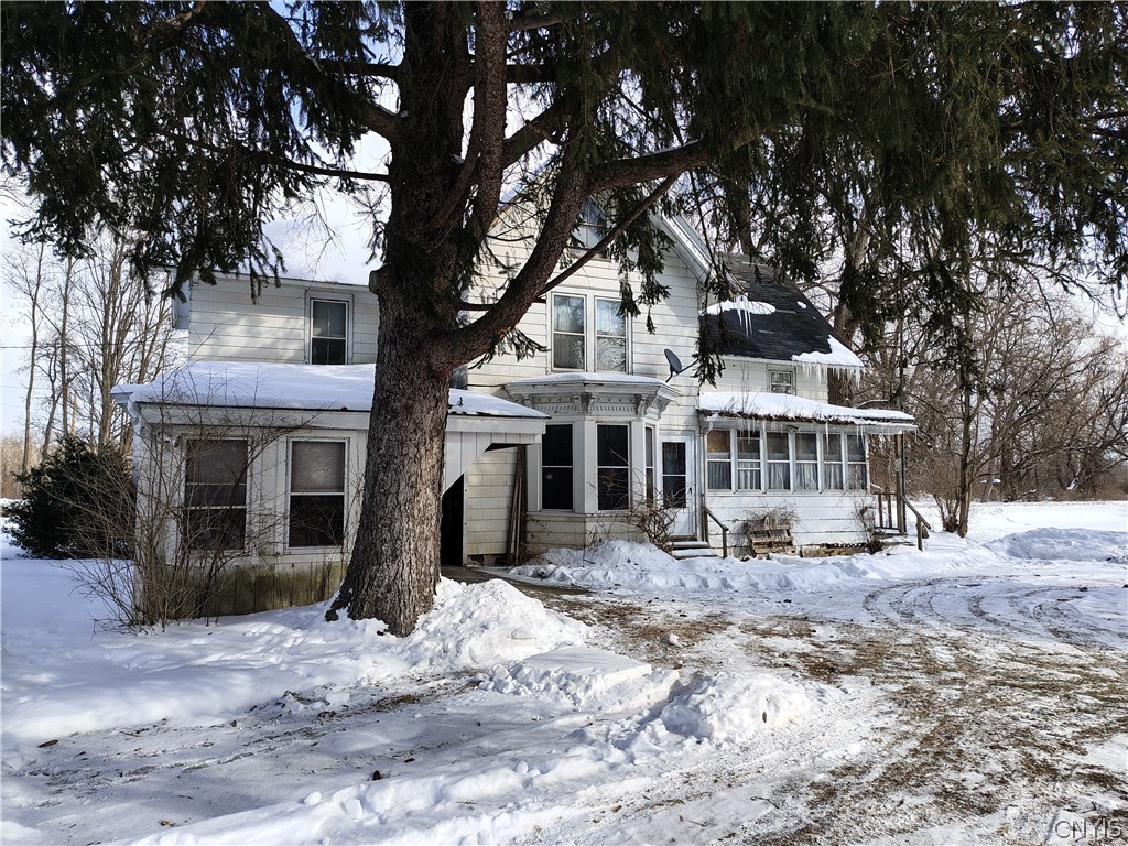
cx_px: 564
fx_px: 782
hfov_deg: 71.6
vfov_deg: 56.8
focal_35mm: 24
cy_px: 423
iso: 100
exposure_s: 1/940
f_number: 1.8
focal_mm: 5.56
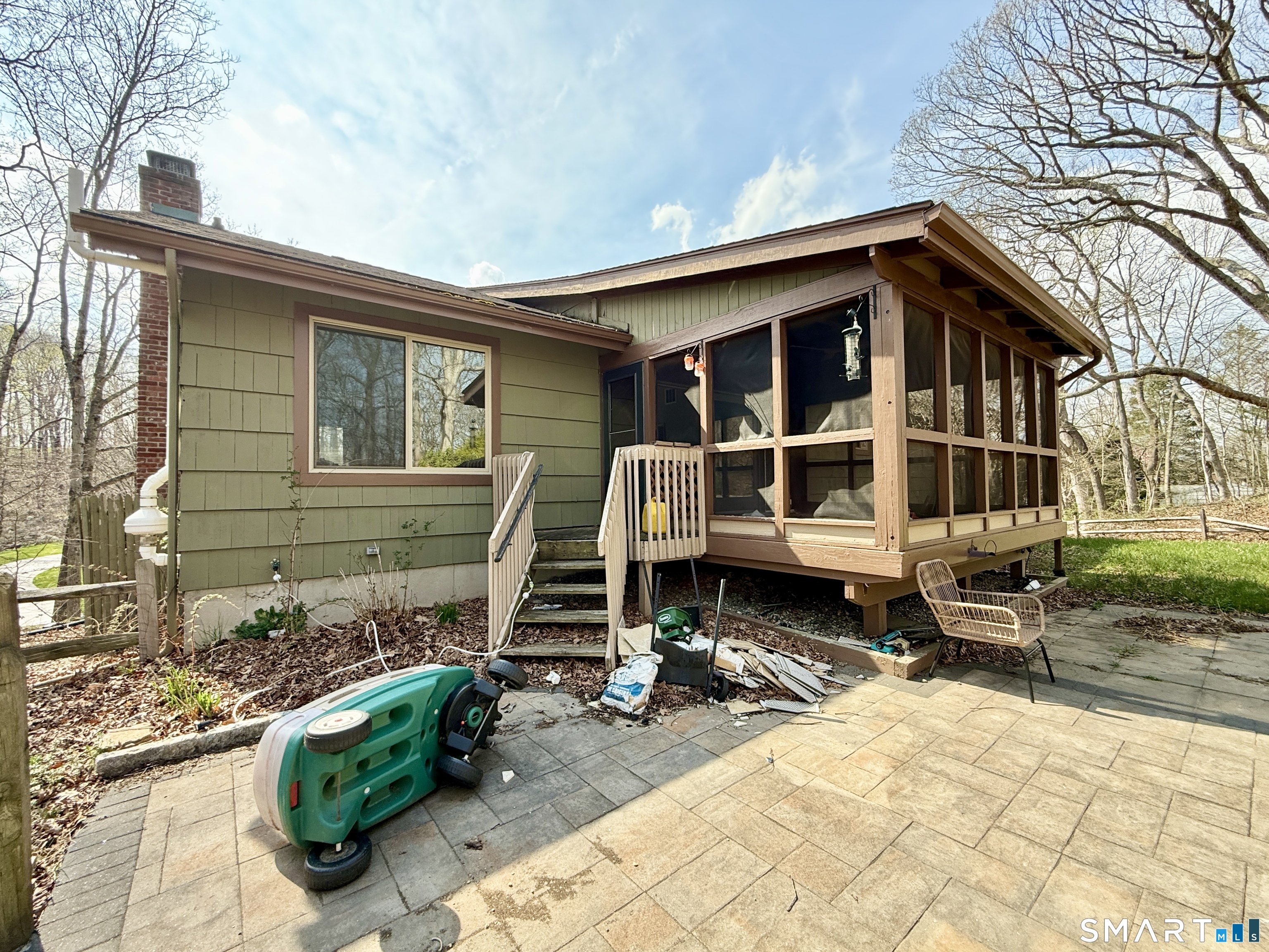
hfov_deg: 102.1
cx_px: 634
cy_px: 476
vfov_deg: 85.7
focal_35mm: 14
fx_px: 513
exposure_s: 1/445
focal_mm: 2.22
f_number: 2.2
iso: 64
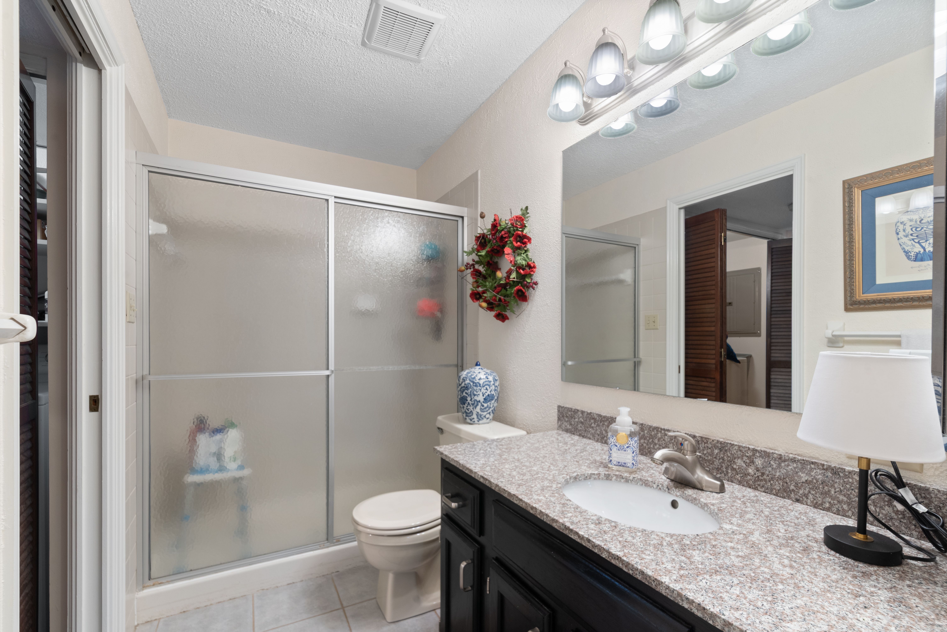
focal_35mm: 15
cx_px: 474
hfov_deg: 100.4
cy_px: 316
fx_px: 395
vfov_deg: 77.4
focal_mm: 15
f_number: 7.1
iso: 400
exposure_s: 1/2.5
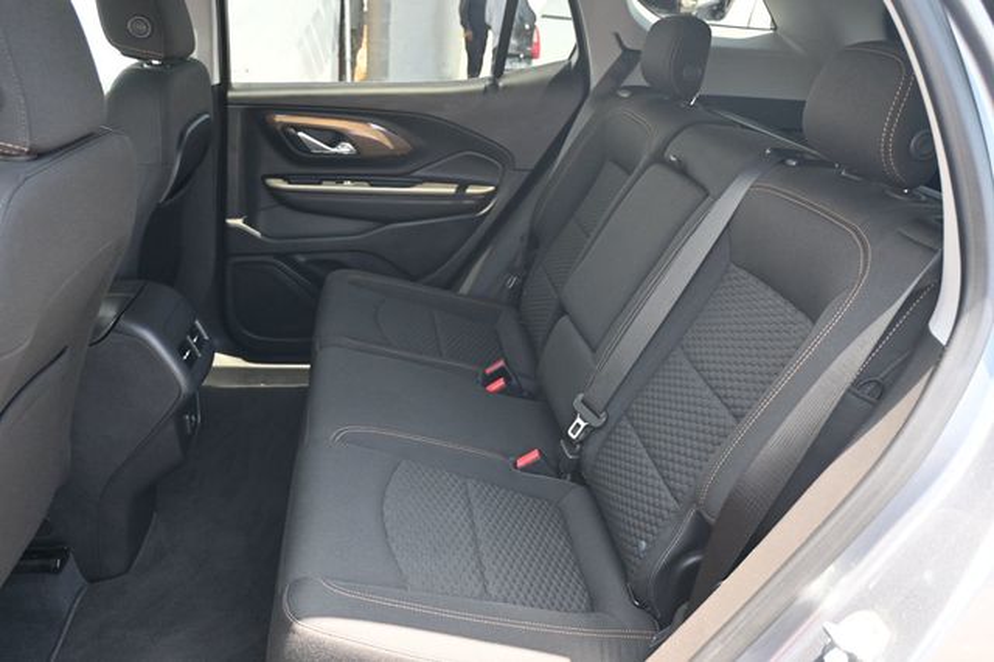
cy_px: 331
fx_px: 786
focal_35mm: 28
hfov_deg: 64.6
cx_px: 497
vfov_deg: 45.6
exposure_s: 1/125
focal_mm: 19
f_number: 3.8
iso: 720
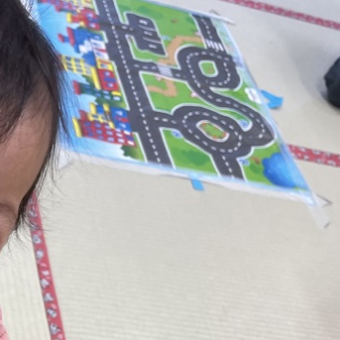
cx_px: -78
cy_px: 339
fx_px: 745
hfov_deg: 23.3
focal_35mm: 67
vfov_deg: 24.6
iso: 100
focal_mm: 4.2
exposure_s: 1/120
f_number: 1.6
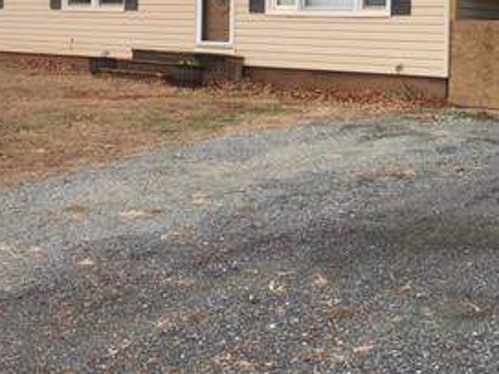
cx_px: 444
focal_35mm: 66
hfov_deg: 28.3
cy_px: 53
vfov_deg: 21.8
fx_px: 951
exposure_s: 1/545
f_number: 1.8
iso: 20
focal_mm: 4
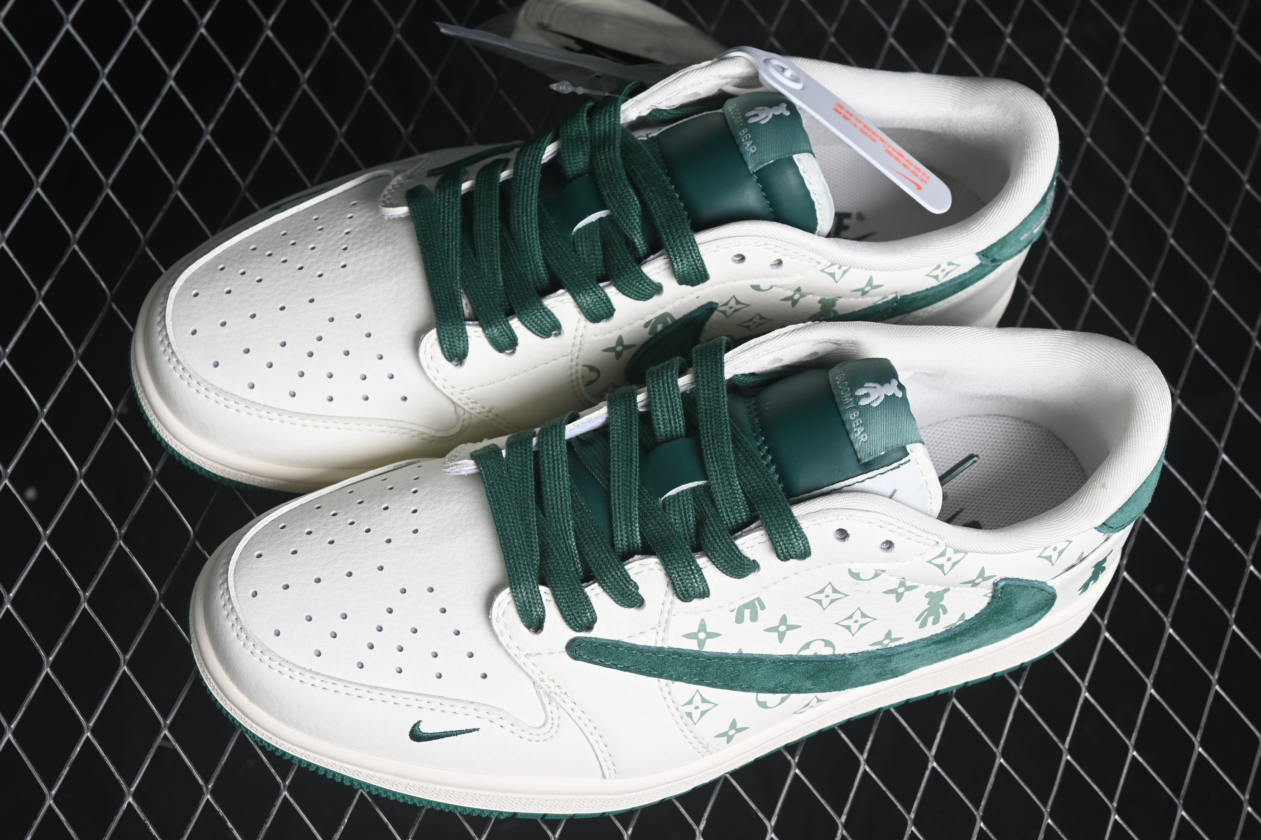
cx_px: 630
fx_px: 2627
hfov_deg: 27.0
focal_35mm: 75
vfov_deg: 18.2
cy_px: 420
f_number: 7.1
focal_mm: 50
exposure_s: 1/80
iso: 160
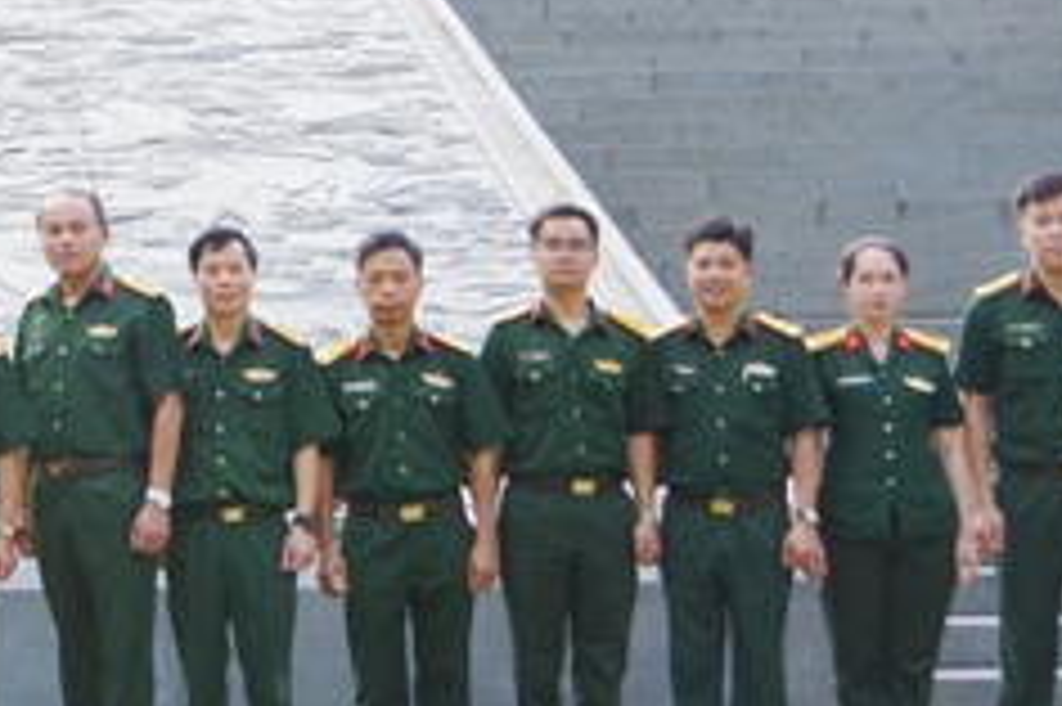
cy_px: 108
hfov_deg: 19.2
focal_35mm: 101
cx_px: -171
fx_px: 2977
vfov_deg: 13.4
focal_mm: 21
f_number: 4
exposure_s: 1/800
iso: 1600
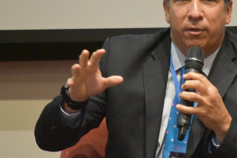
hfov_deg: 3.0
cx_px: 181
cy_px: 61
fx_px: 4463
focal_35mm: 678
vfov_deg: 2.0
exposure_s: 1/200
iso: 12800
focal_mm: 270
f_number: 5.6
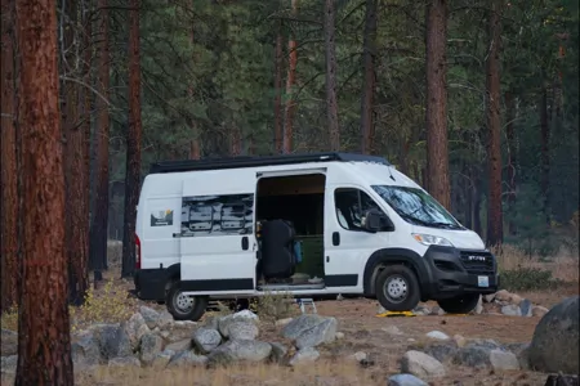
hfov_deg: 15.2
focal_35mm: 135
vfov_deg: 10.2
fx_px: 2175
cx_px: 290
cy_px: 193
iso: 500
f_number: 5
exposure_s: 1/160
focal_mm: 135
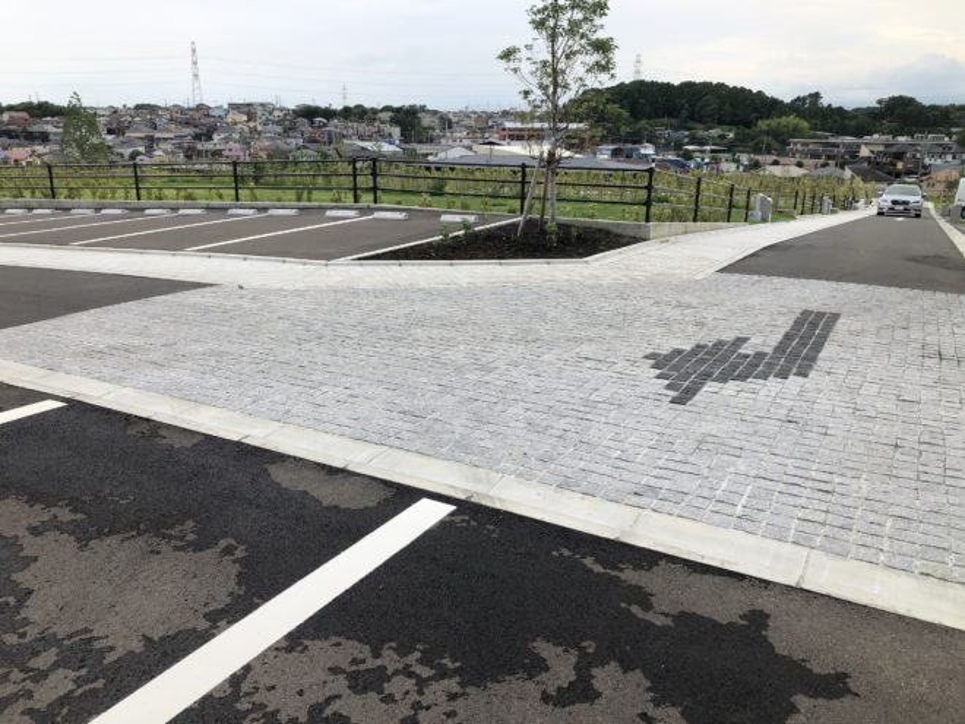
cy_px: 362
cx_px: 482
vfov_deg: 49.7
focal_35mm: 28
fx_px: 781
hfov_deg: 63.4
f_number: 1.8
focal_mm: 3.99
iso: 20
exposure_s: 1/1656
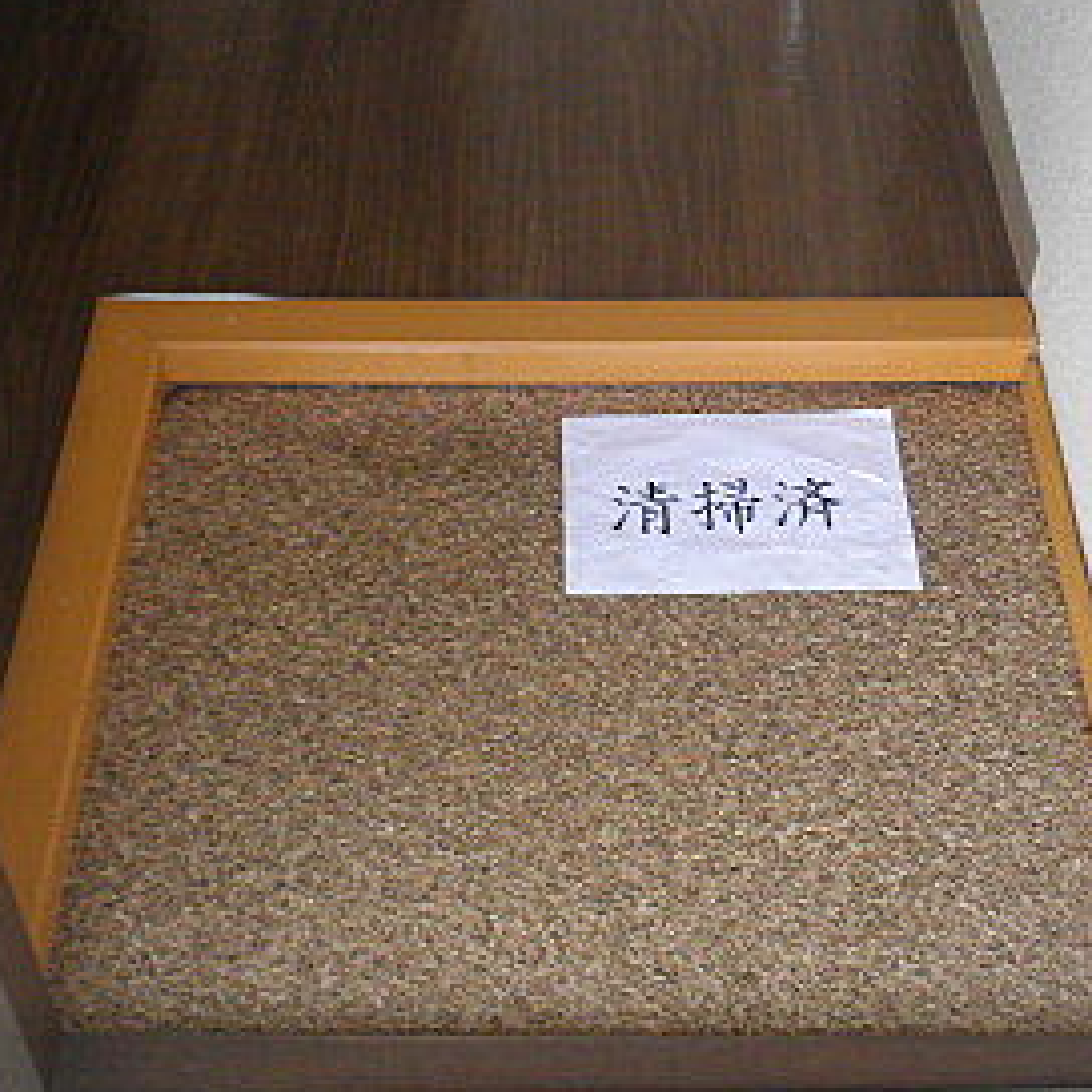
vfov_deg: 31.5
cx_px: 723
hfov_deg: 31.4
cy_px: 426
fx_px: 1927
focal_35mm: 54
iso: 64
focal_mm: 4.7
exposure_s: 1/80
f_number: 2.8
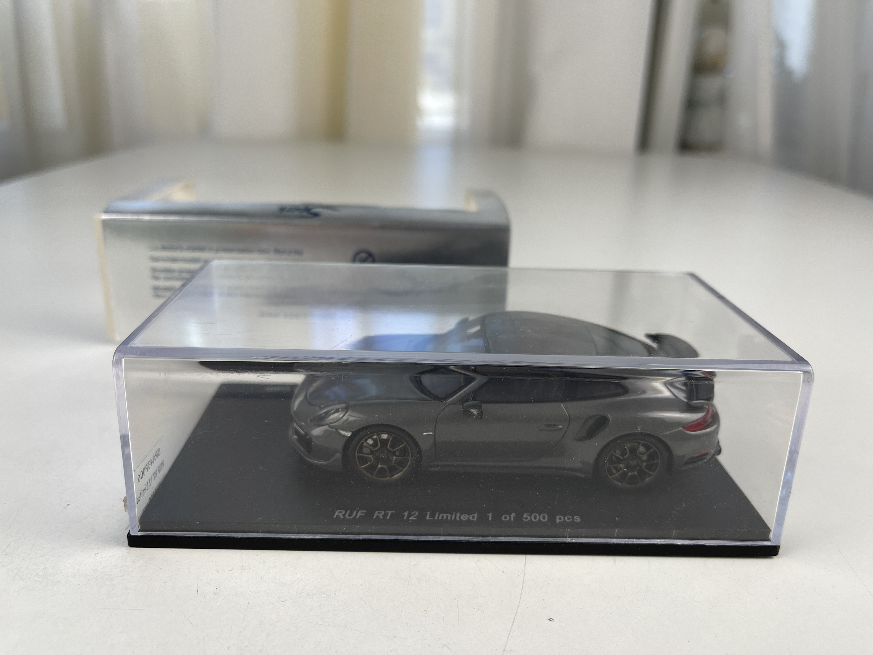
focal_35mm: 25
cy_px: 328
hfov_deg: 69.4
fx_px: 630
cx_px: 436
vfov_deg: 54.9
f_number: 1.6
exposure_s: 1/190
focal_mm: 5.1
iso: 32
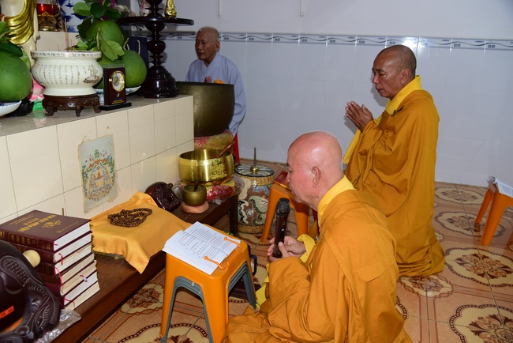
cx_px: 256
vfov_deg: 43.6
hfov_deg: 61.9
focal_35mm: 30
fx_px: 428
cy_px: 172
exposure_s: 1/60
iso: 320
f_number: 4
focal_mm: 30
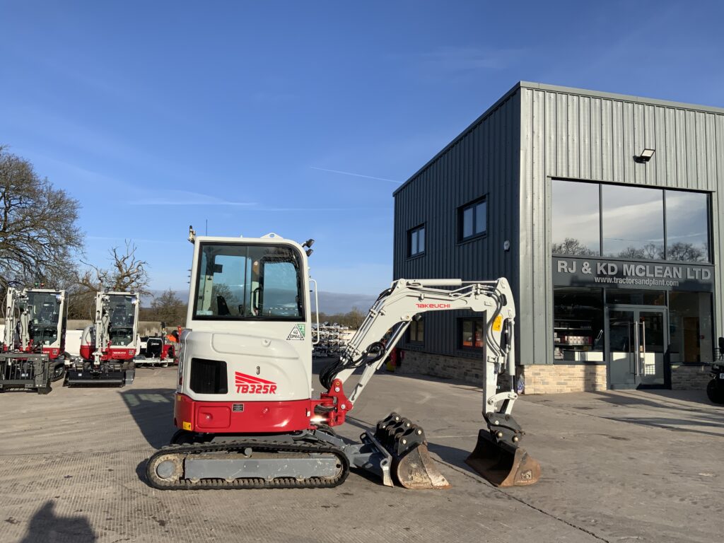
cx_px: 362
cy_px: 272
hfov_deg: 61.7
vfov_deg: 48.2
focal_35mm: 29
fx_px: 607
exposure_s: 1/2320
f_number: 1.8
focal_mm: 3
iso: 20
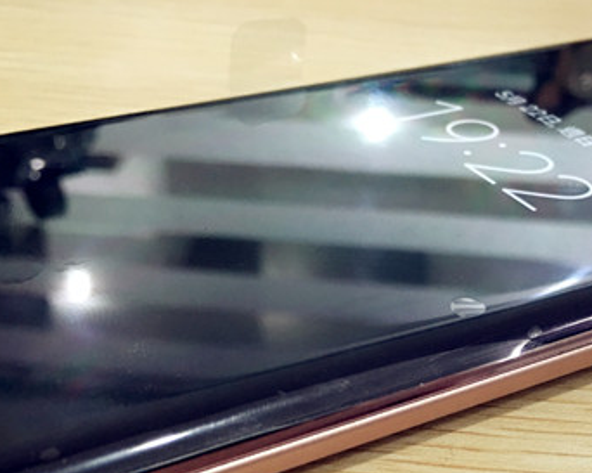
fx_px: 1015
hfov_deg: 32.2
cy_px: 437
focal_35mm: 58
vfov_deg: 25.3
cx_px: 407
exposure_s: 1/10
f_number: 2.2
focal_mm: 4.15
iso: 100
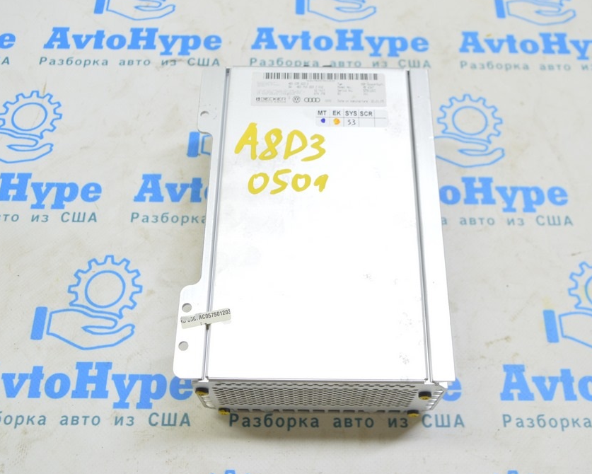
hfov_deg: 46.2
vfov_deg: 37.7
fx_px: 694
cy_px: 237
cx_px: 296
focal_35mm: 40
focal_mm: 23
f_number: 5.6
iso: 400
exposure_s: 1/20
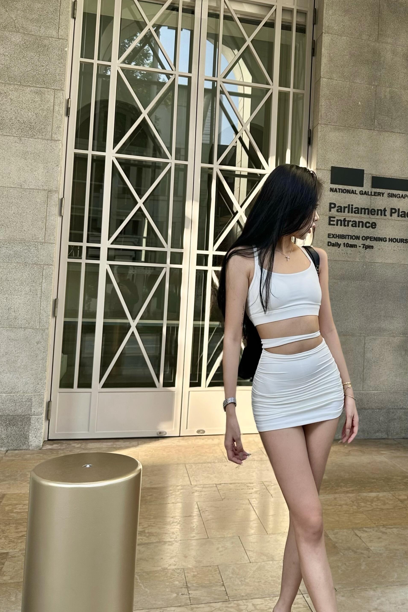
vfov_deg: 55.8
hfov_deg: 38.0
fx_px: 578
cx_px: 303
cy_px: 325
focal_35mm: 34
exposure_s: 1/601
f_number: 1.78
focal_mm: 6.86
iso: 80
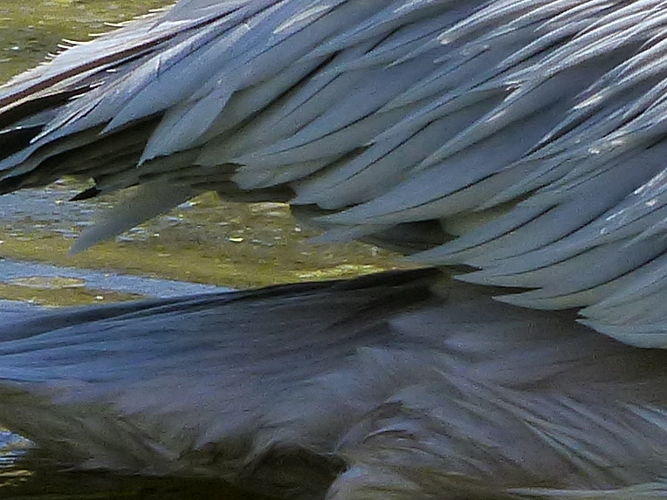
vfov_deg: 0.9
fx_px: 32602
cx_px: 1069
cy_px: -67
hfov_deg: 1.2
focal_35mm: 1692
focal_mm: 58.2
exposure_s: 1/640
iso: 200
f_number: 4.5
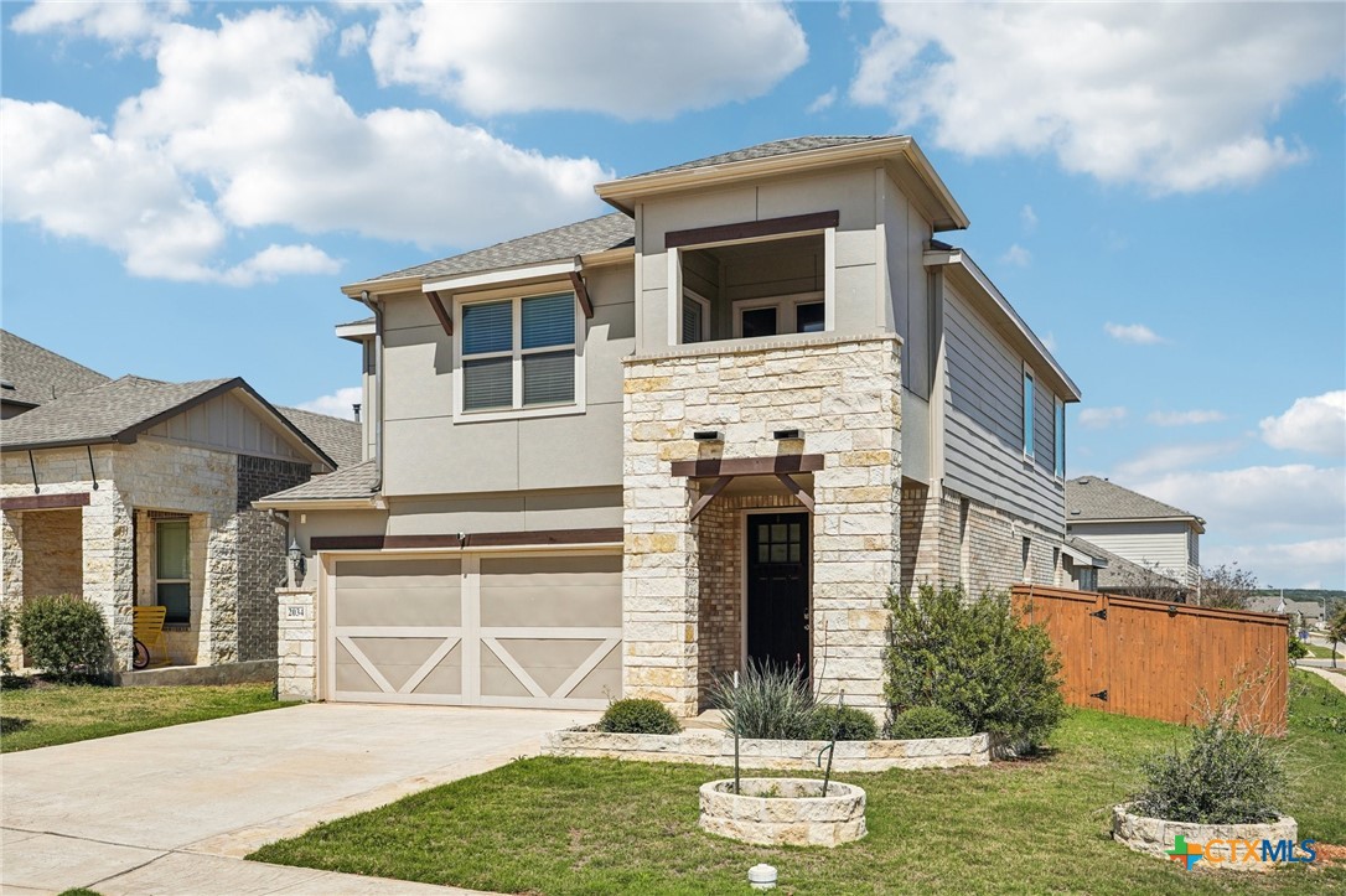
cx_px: 673
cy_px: 448
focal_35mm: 32
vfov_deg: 40.5
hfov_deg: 58.0
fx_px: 1215
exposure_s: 1/500
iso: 100
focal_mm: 32.5
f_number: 8
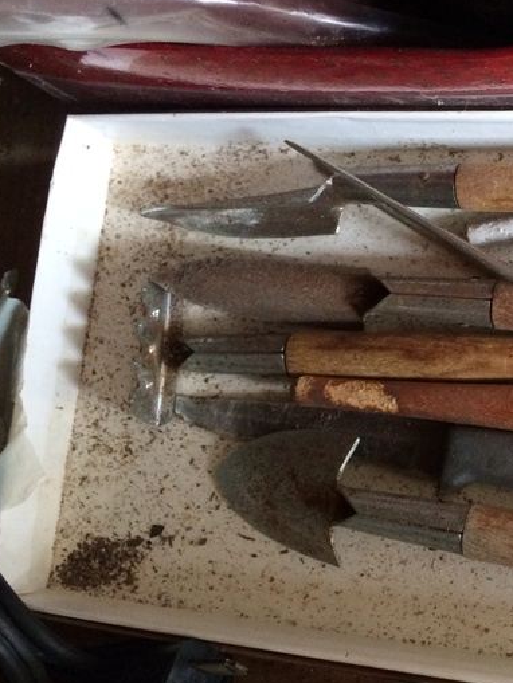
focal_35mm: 53
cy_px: 350
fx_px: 1047
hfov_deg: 26.1
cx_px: 509
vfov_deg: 36.2
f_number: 2.2
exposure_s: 1/30
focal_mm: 4.12
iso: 250
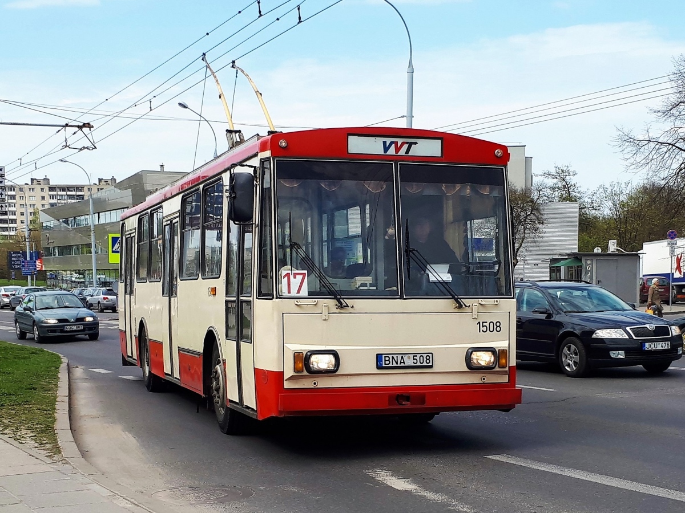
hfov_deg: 65.3
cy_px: 256
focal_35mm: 27
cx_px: 342
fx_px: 534
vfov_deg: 51.4
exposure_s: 1/834
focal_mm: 3.6
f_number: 1.9
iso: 40
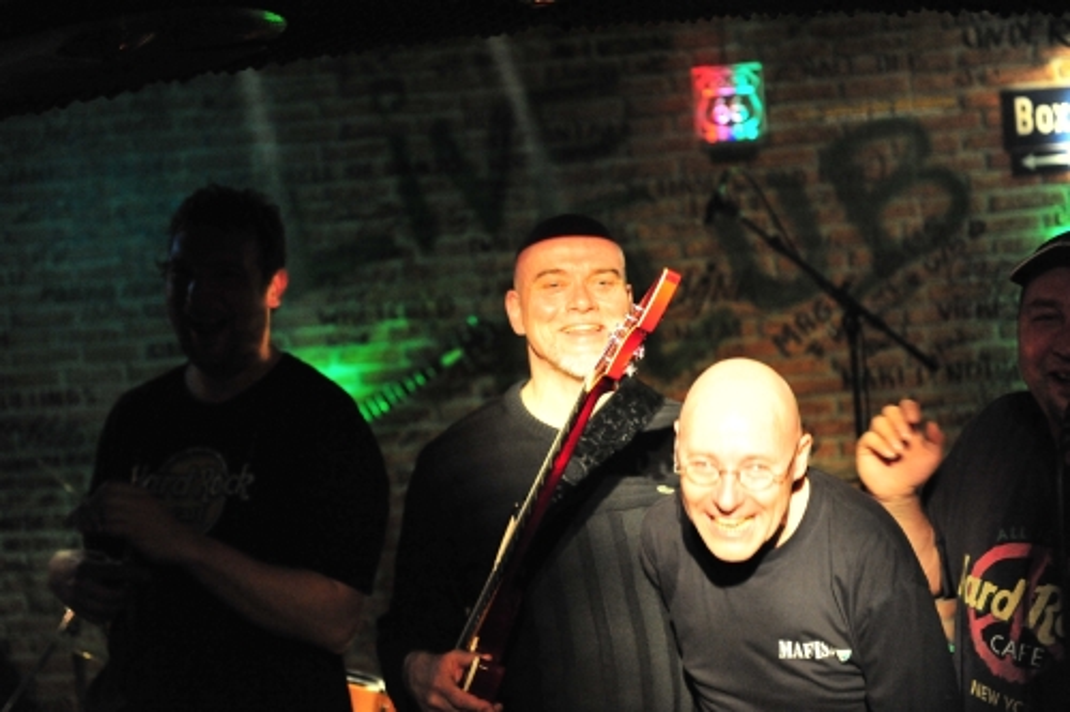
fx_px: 2080
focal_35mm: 70
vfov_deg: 19.4
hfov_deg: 28.9
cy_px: 356
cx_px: 535
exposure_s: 1/100
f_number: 2.8
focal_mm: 70
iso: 6400
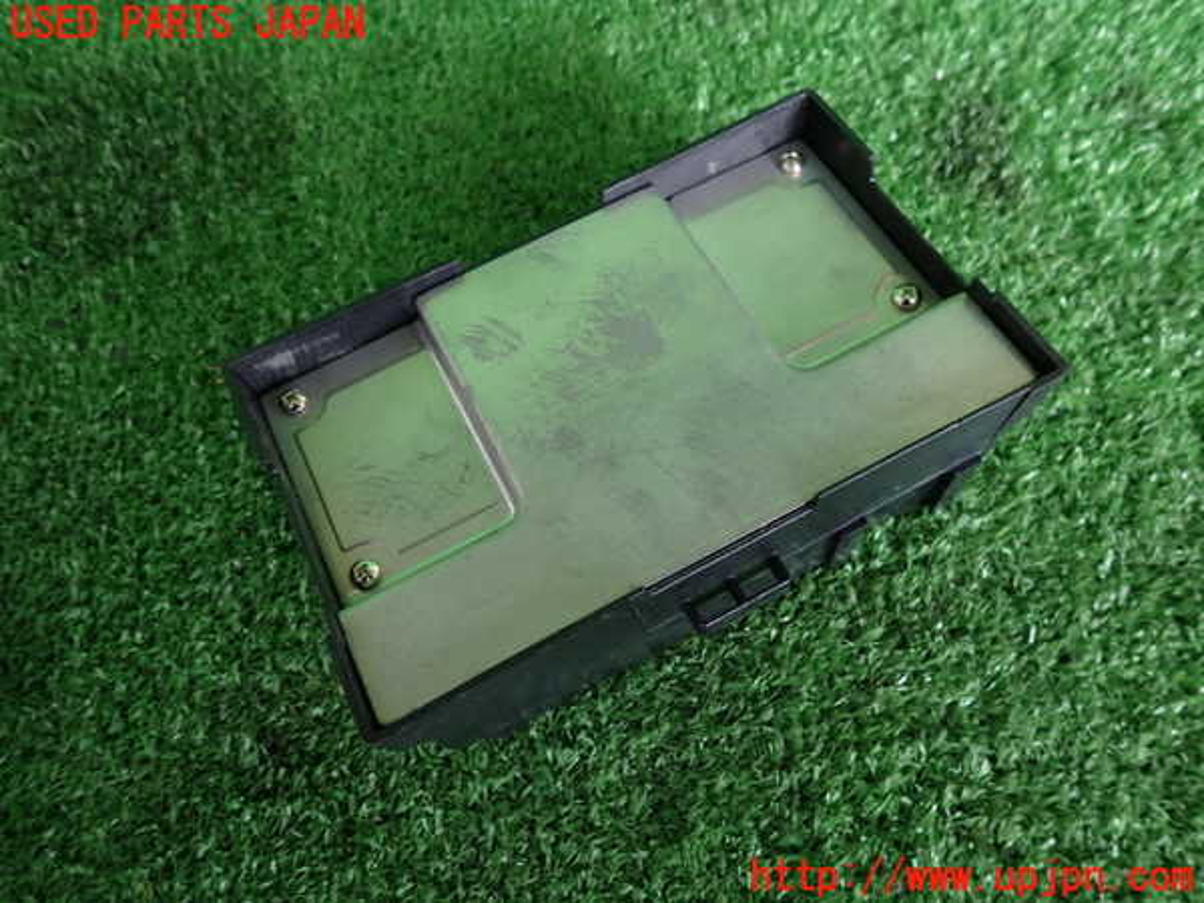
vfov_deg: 54.9
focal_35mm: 25
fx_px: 870
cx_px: 602
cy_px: 452
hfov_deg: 69.4
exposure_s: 1/30
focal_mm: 4.5
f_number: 2
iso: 200
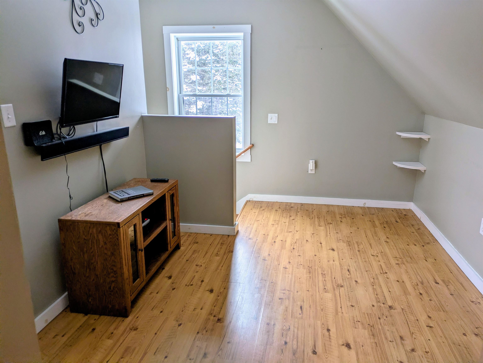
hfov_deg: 69.4
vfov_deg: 54.9
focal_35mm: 25
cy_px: 182
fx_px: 349
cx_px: 242
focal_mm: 5.43
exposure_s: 1/40
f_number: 1.89
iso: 47
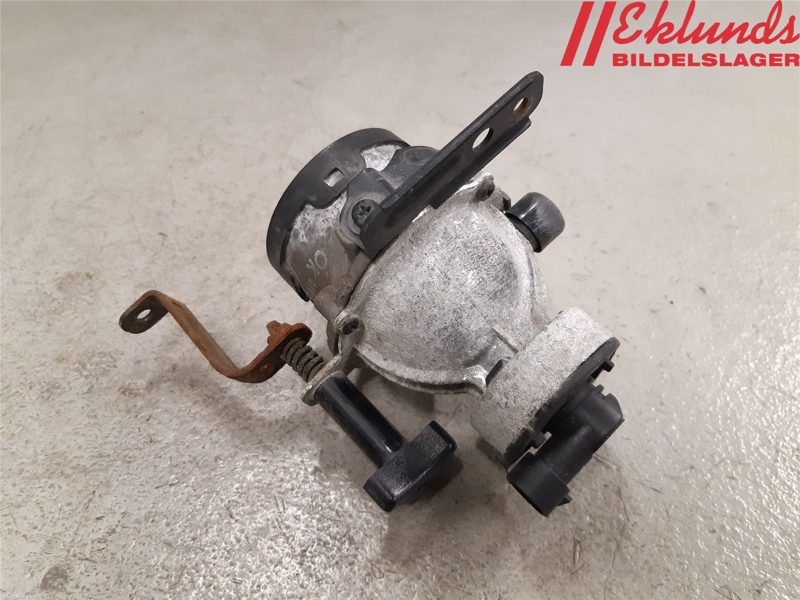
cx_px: 400
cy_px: 300
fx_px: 601
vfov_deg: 53.1
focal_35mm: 26
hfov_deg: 67.3
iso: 200
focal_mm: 3.93
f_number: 1.7
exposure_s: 1/50
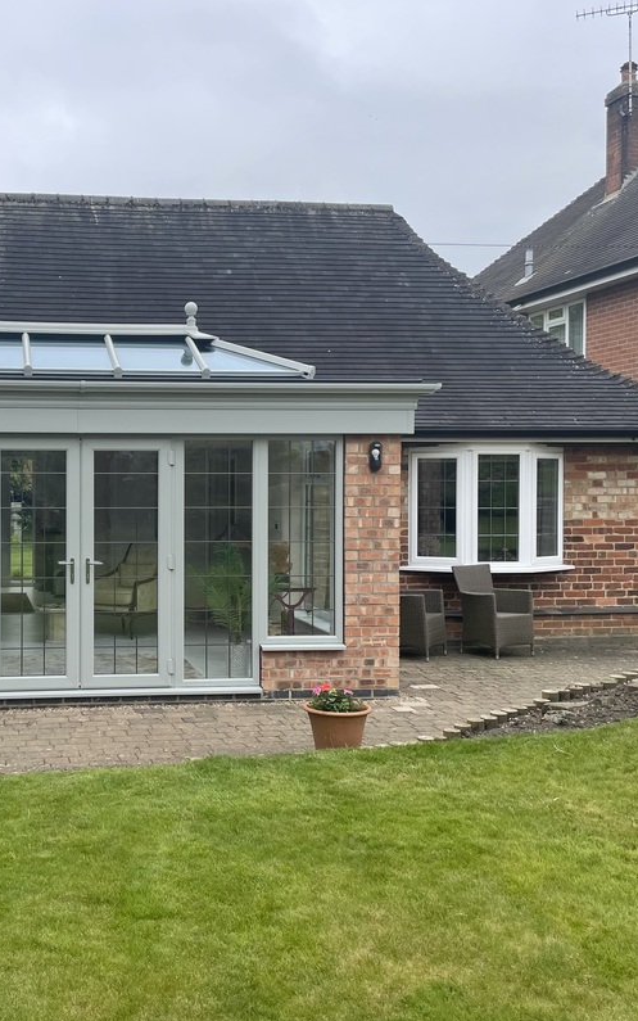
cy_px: 512
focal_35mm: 37
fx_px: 1029
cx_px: 117
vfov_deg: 52.7
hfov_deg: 33.3
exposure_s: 1/1171
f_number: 1.6
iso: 32
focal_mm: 4.2
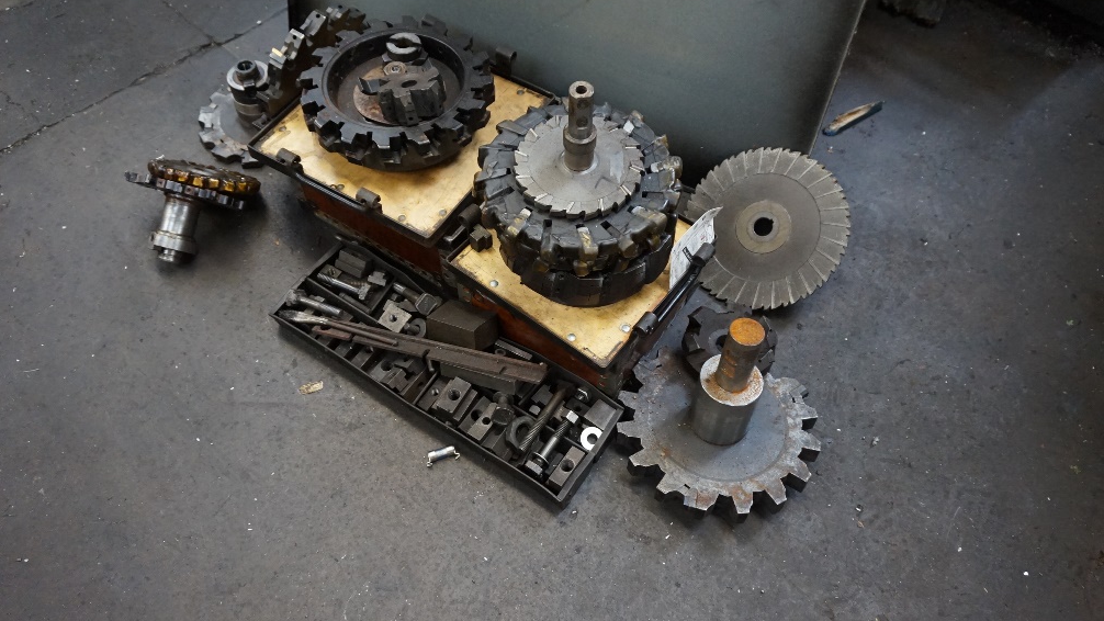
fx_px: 937
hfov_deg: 61.0
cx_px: 560
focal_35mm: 32
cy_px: 277
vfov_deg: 36.6
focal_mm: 20
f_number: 4
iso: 2500
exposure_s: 1/160
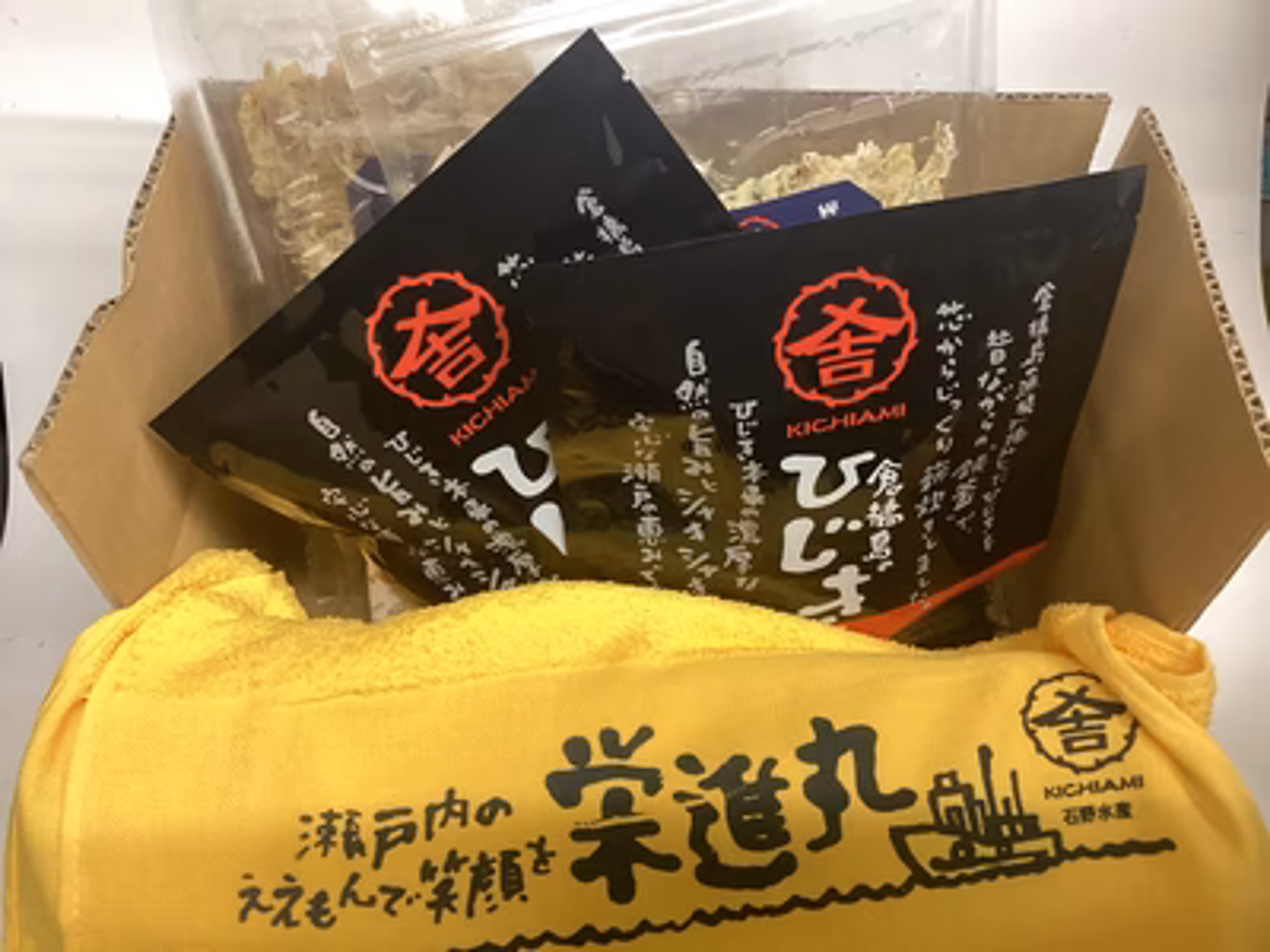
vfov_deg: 45.4
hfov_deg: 58.4
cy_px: 476
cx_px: 635
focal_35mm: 31
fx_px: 1137
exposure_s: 1/60
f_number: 2.4
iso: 200
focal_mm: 3.3
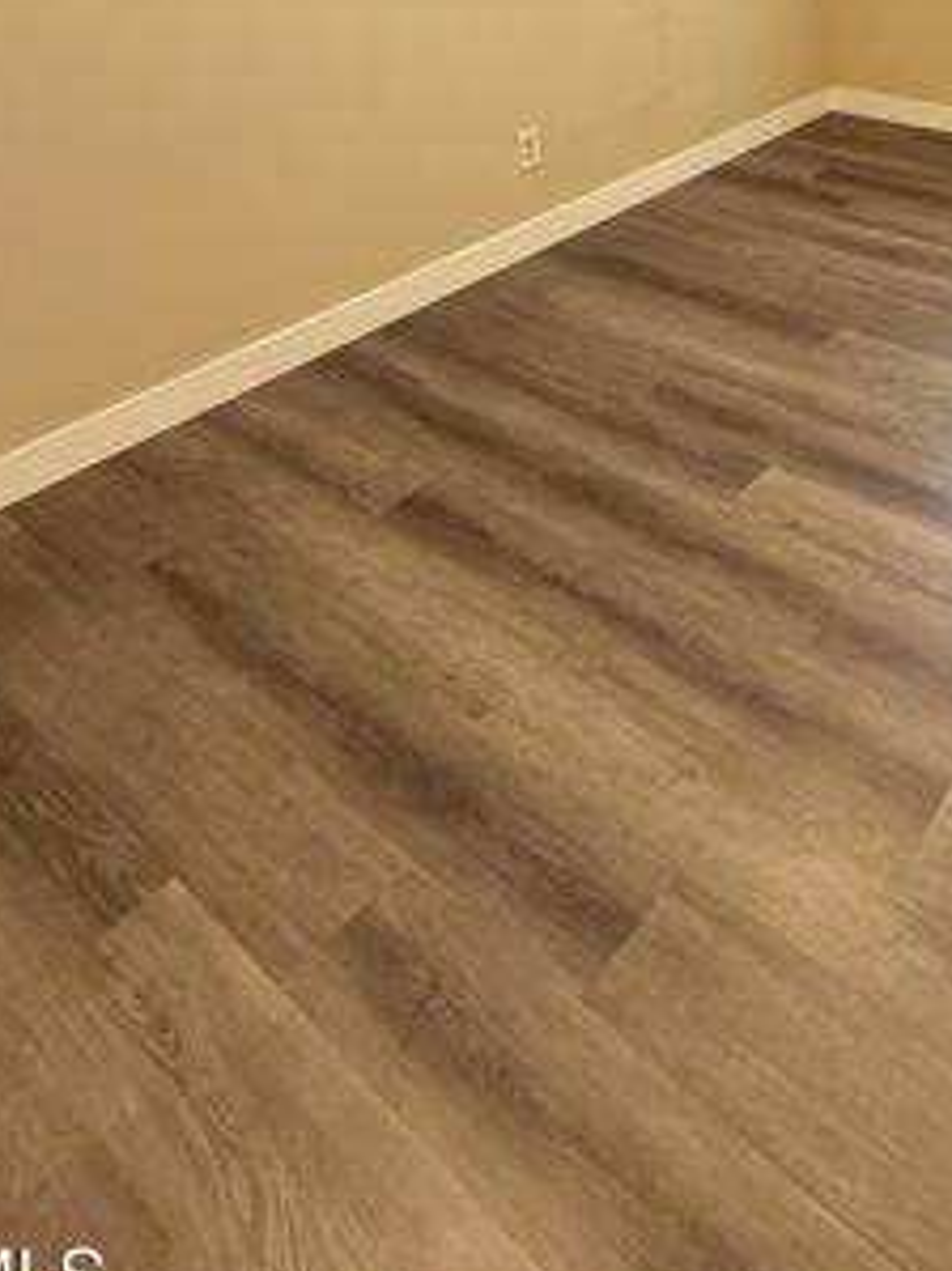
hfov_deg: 42.9
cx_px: 854
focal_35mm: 30
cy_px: 43
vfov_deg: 50.3
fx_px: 1101
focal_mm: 2.22
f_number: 2.2
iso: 250
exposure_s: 1/60
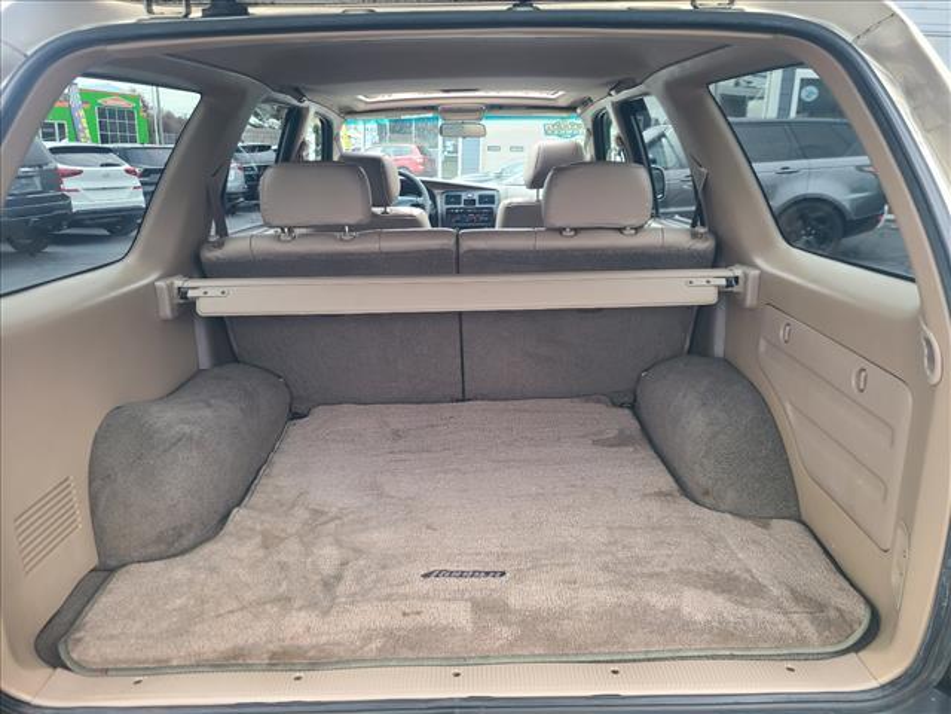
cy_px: 357
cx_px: 476
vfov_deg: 53.1
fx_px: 714
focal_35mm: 26
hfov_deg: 67.3
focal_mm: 5.4
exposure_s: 1/60.2
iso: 40
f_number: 1.8
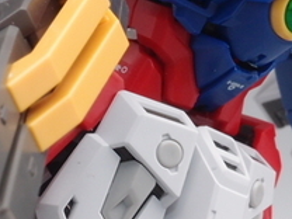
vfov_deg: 4.2
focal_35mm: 354
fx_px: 2986
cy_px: -97
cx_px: 171
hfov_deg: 5.6
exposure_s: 1/5
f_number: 8
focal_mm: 19.84
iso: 100
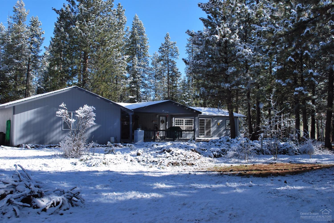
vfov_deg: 34.3
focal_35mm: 39
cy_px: 112
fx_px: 362
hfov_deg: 49.5
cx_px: 167
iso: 100
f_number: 7.1
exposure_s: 1/200
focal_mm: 26
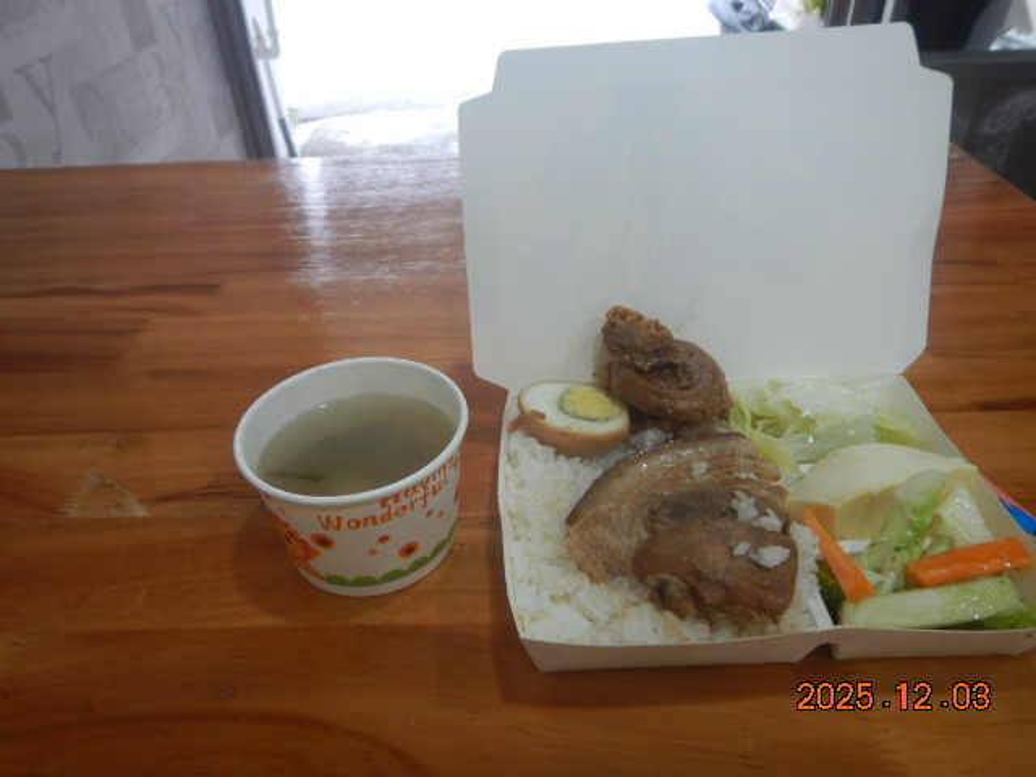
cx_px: 518
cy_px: 388
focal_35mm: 24
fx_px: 718
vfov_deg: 56.8
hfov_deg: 71.6
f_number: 2.8
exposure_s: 1/50
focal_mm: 4.3
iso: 125
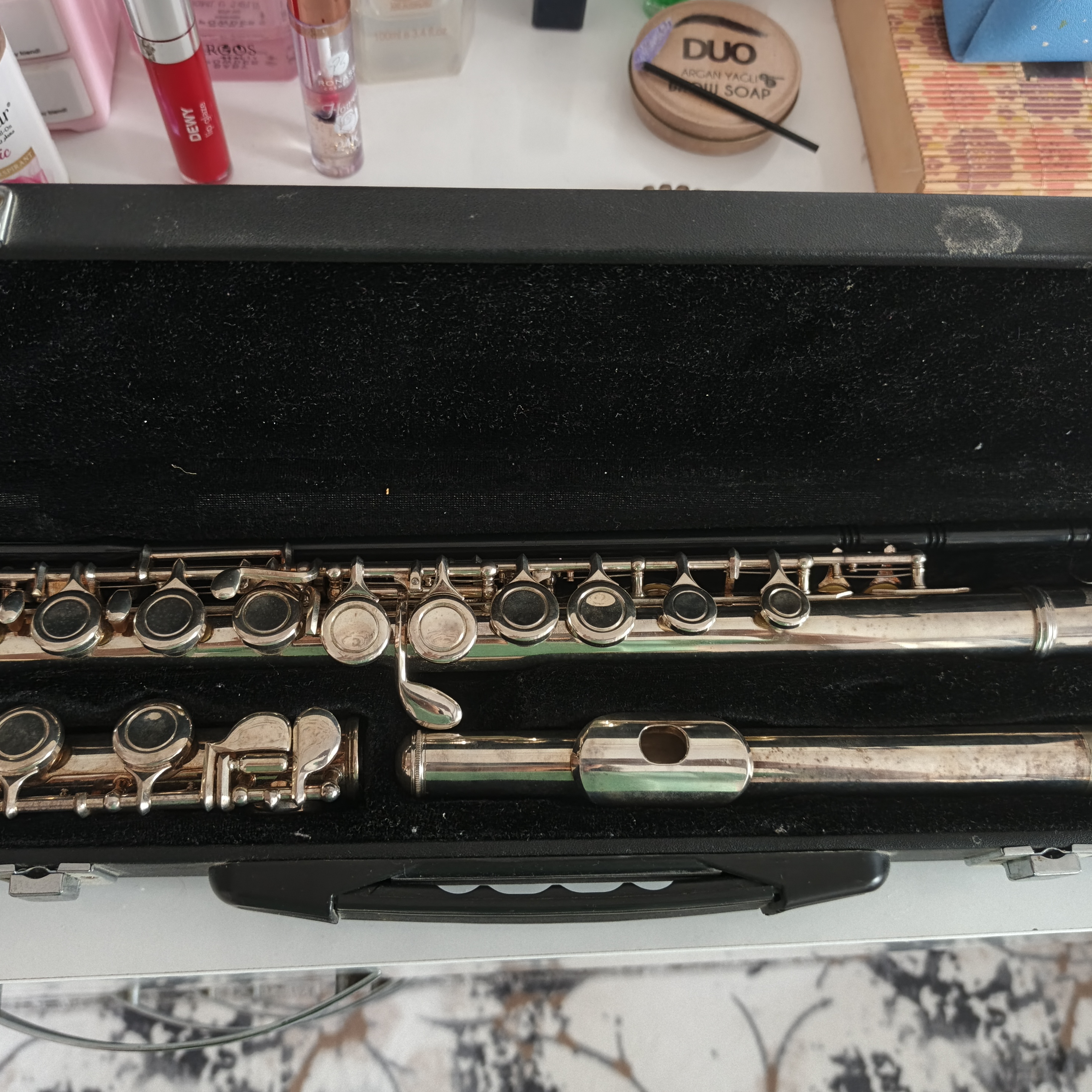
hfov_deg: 57.2
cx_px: 490
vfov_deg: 57.3
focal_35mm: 28
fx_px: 999
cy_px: 554
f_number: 1.8
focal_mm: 5.56
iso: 706
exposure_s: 1/50
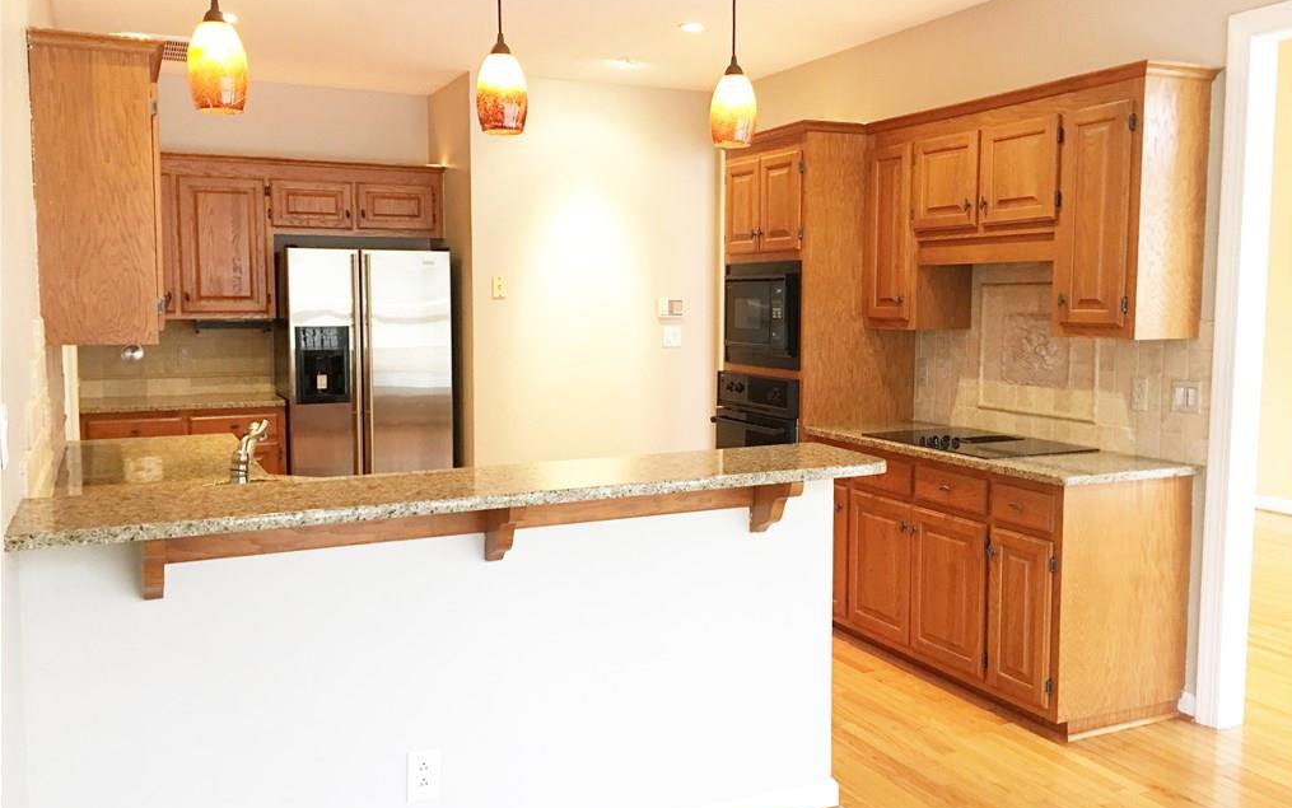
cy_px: 398
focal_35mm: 31
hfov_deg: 61.2
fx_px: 1092
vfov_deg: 40.6
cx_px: 650
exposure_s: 1/15
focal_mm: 4.15
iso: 64
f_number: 2.2
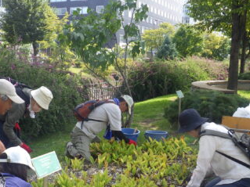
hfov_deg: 38.0
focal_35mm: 50
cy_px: 146
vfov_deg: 28.5
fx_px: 361
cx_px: 97
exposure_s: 1/250
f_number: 4.2
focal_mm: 5
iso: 125
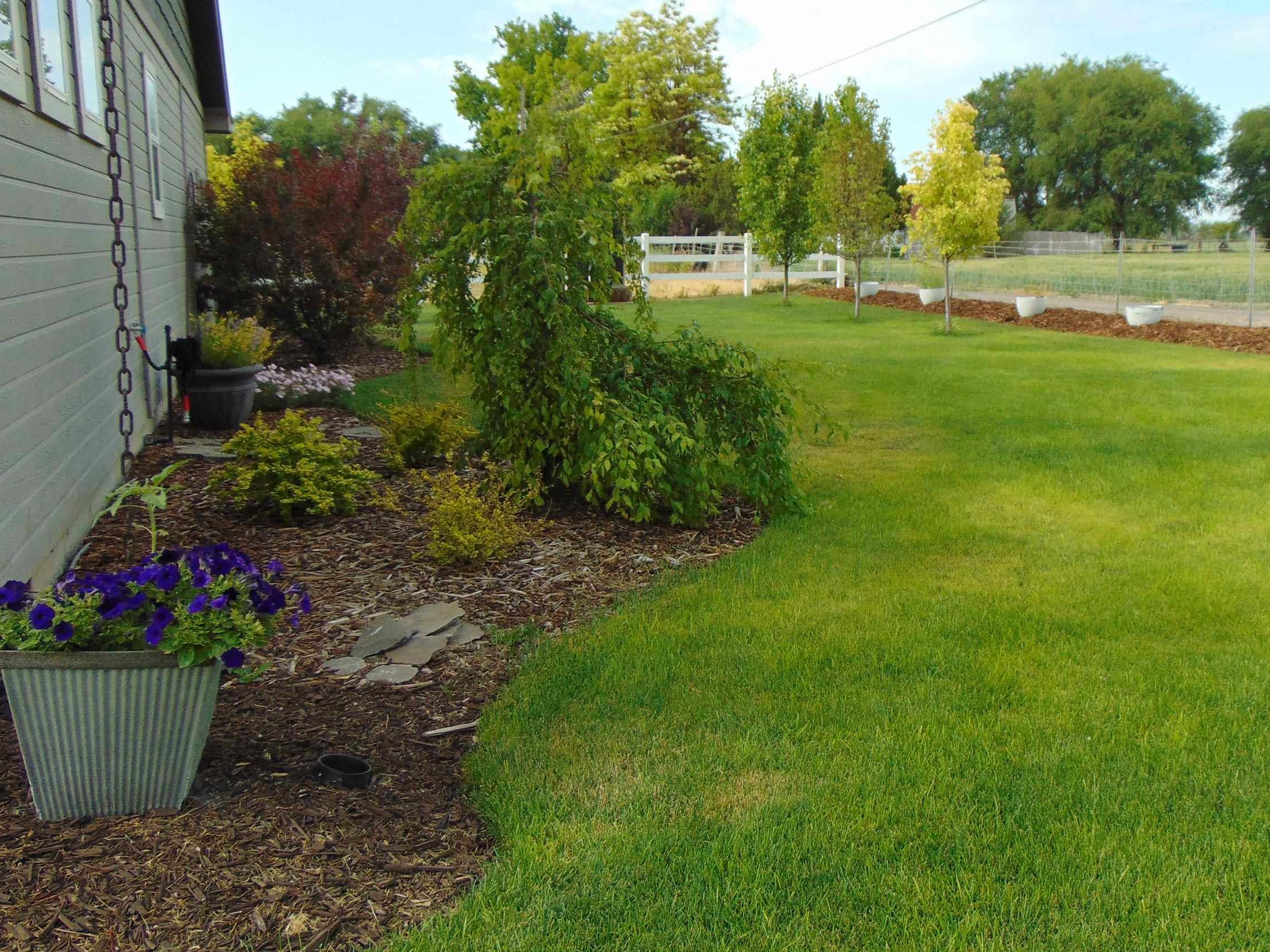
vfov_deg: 41.8
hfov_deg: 53.7
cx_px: 744
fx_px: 1247
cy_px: 469
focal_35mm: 34
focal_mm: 4.5
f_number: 3
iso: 80
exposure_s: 1/500
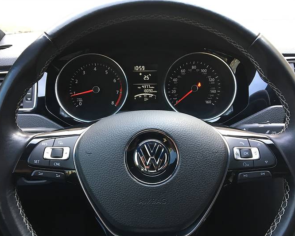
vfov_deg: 43.3
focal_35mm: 34
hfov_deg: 52.8
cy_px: 131
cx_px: 144
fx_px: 297
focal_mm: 4.2
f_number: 2.2
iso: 80
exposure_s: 1/33
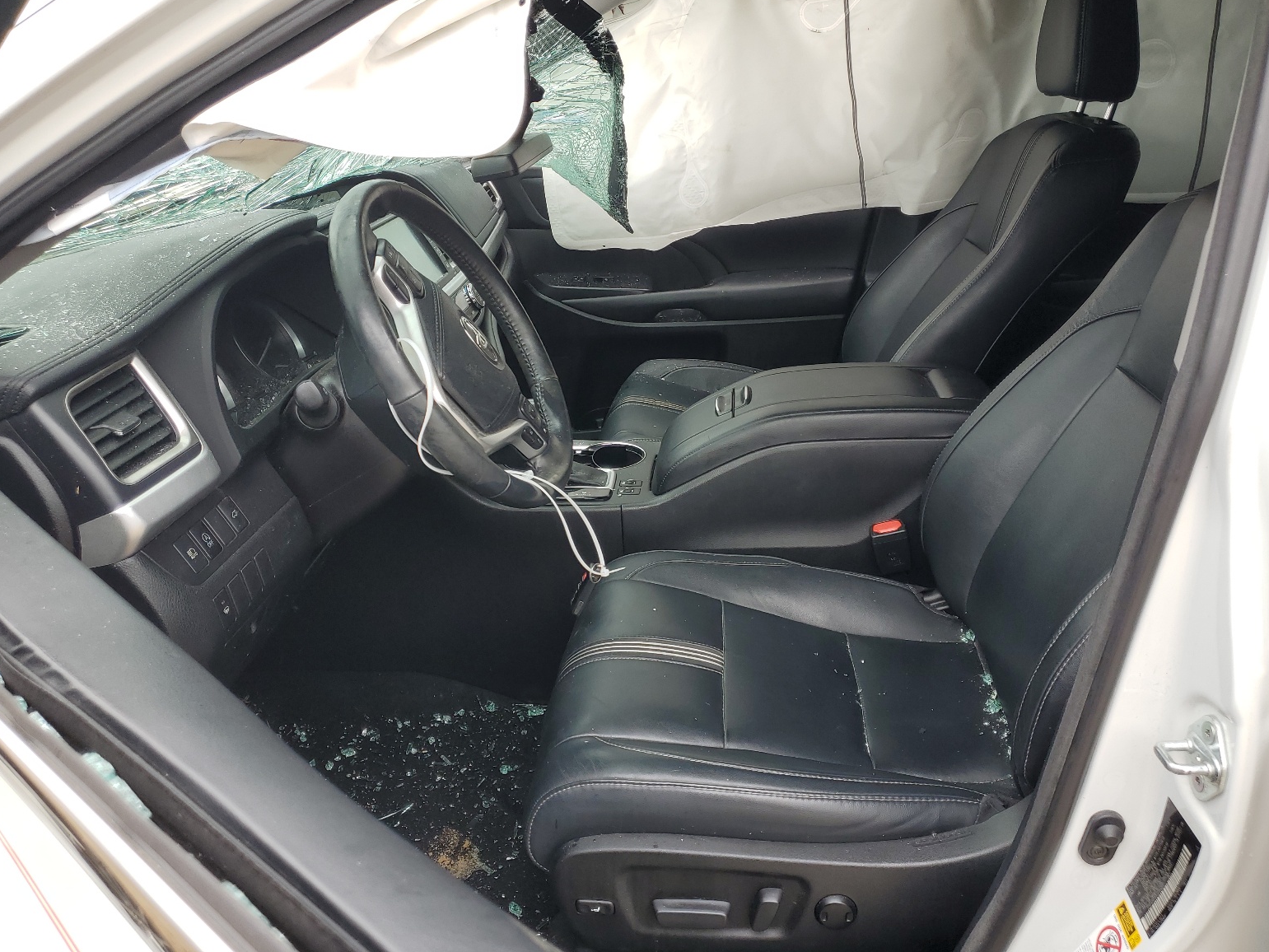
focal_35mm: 27
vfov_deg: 51.3
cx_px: 649
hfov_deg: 65.3
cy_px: 459
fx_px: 990
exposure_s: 1/323
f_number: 1.5
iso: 50
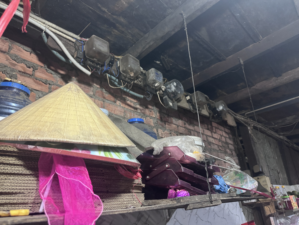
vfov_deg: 56.8
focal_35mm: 24
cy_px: 112
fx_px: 207
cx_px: 150
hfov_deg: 71.6
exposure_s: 1/50
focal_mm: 6.76
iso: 640
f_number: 1.78
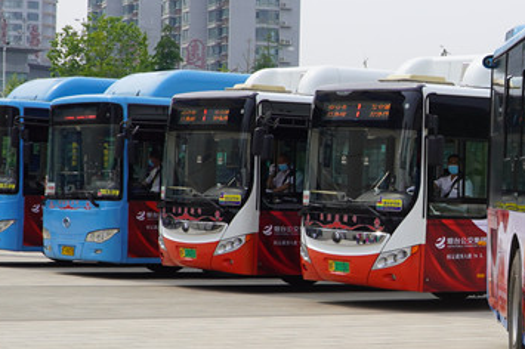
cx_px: 516
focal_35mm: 110
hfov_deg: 18.2
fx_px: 1603
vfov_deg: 12.4
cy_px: 217
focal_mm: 26
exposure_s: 1/640
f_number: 5
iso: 100
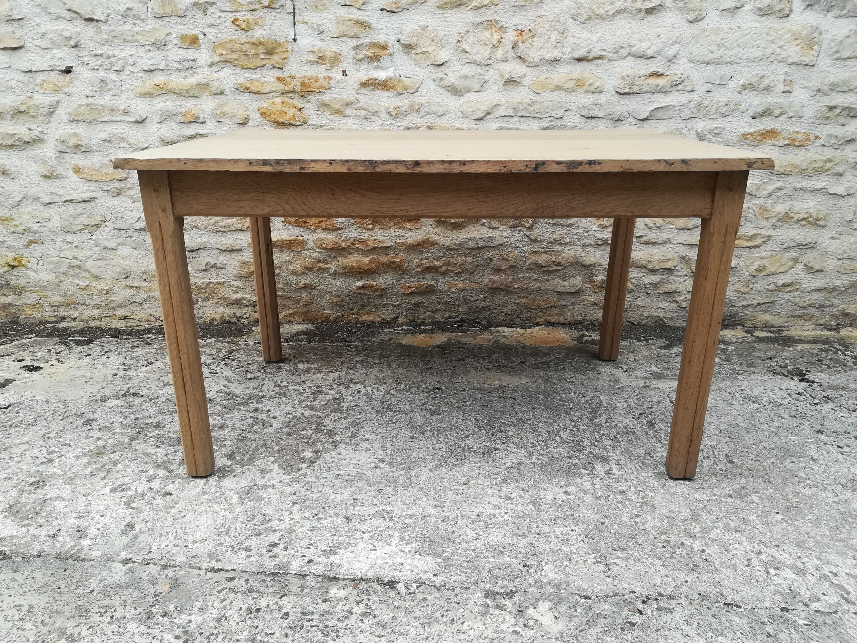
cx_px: 428
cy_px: 322
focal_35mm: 26
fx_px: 644
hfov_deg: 67.3
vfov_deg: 53.1
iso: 50
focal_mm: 3.83
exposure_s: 1/173
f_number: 2.2
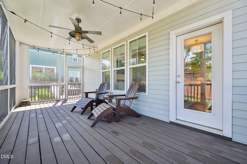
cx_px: 124
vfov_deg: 81.2
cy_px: 82
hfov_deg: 104.3
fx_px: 96
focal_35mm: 14
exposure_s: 1/20
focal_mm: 14
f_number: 8
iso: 100
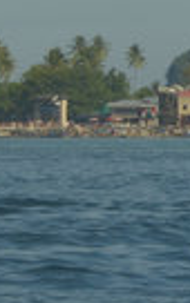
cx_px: 616
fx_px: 4756
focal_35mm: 574
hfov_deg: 2.3
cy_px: -140
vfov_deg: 3.6
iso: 400
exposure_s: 1/200
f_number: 22
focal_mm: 85
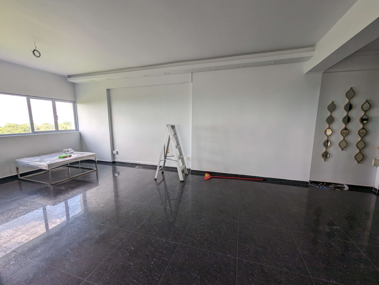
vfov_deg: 90.1
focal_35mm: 13
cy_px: 142
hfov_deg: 106.1
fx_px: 143
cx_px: 190
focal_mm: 1.95
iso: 41
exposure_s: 1/99.2
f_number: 2.2
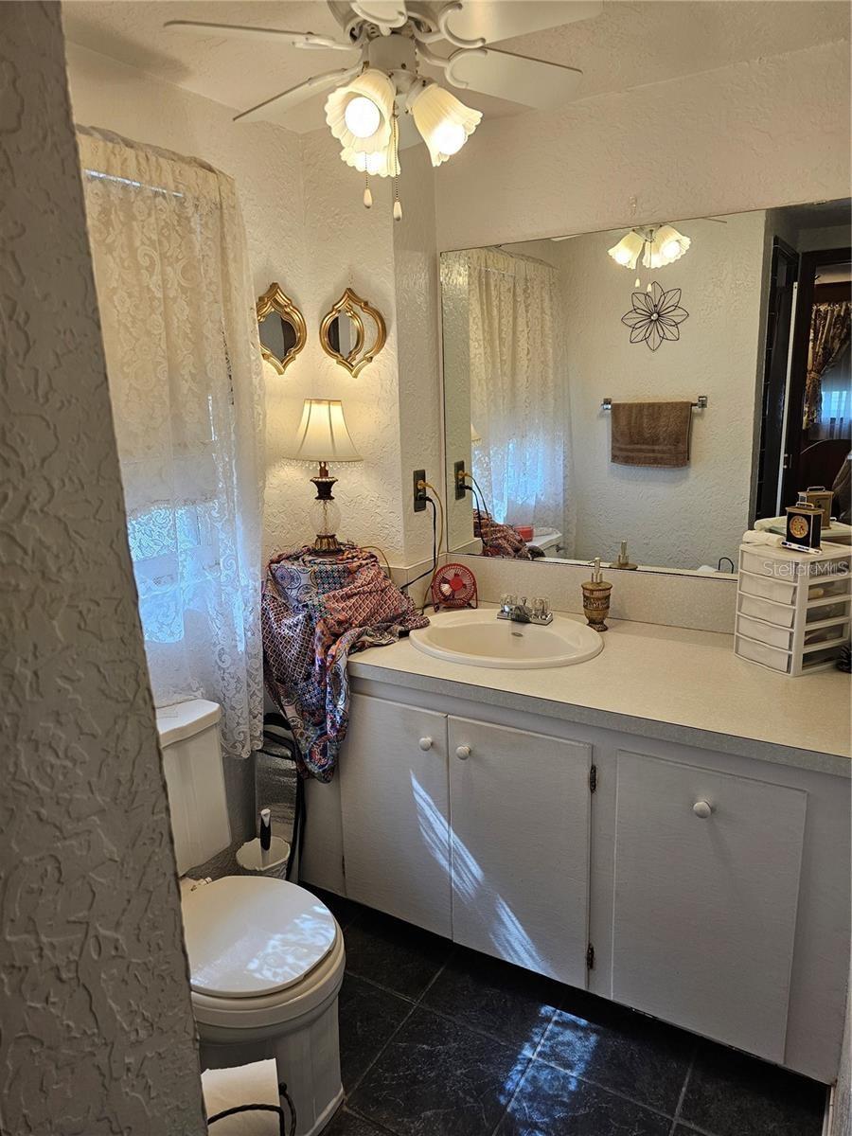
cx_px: 426
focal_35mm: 23
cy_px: 568
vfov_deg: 73.9
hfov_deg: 58.9
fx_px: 755
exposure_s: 1/180
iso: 160
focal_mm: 6.3
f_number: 1.7
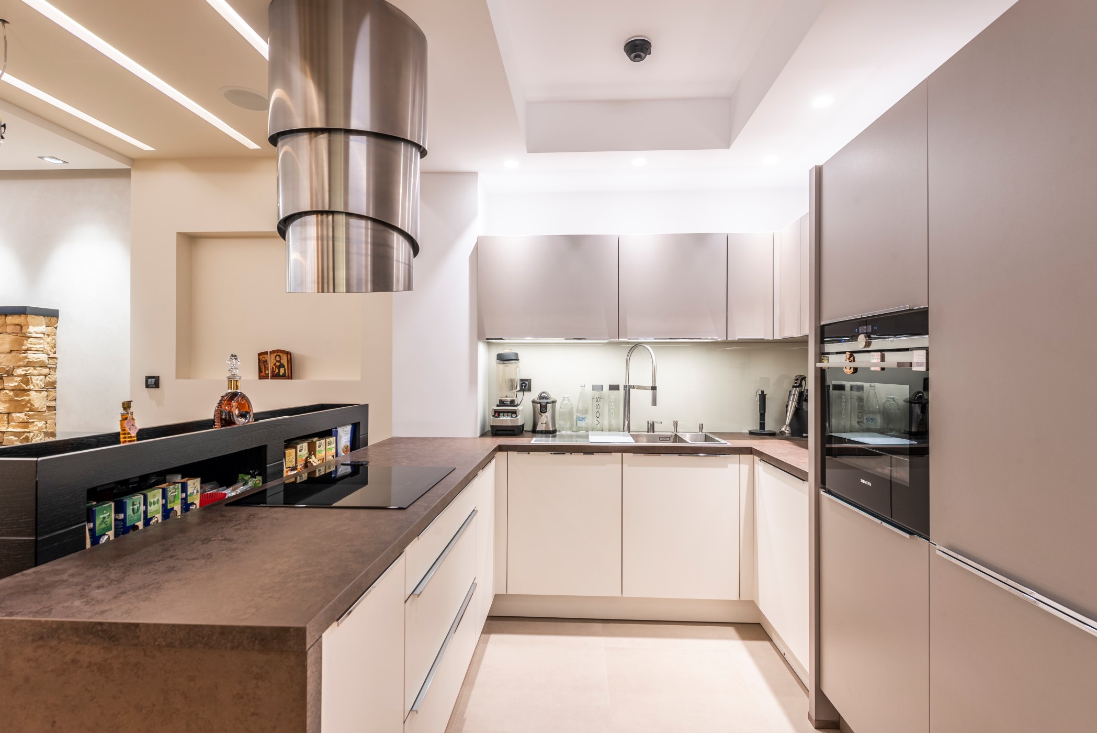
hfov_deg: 93.3
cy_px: 366
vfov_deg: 70.5
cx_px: 548
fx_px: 518
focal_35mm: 17
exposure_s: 1/2
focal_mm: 17
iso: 50
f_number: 7.1
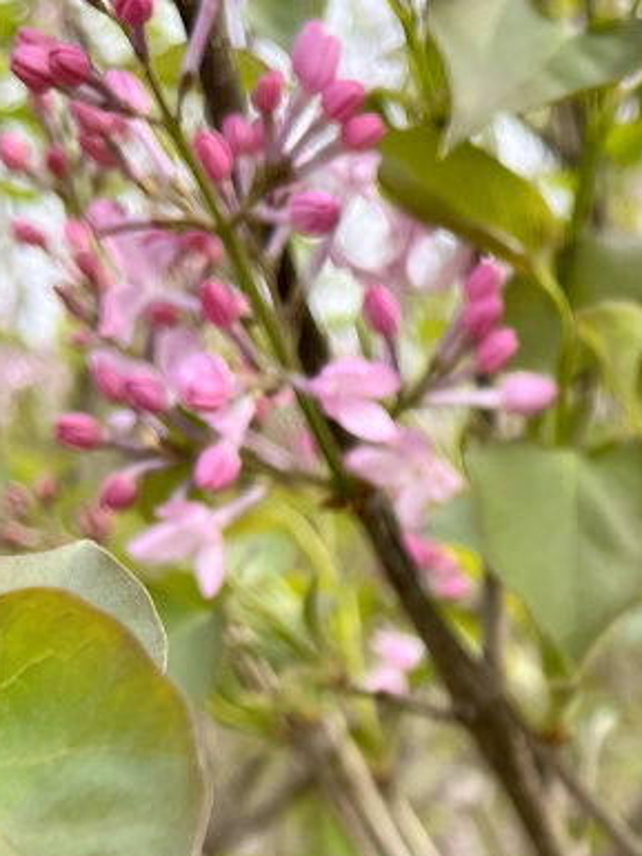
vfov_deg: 22.0
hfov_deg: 17.2
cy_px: 1067
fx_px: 2002
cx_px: 831
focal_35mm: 81
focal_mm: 5.1
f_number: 1.6
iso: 50
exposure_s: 1/928
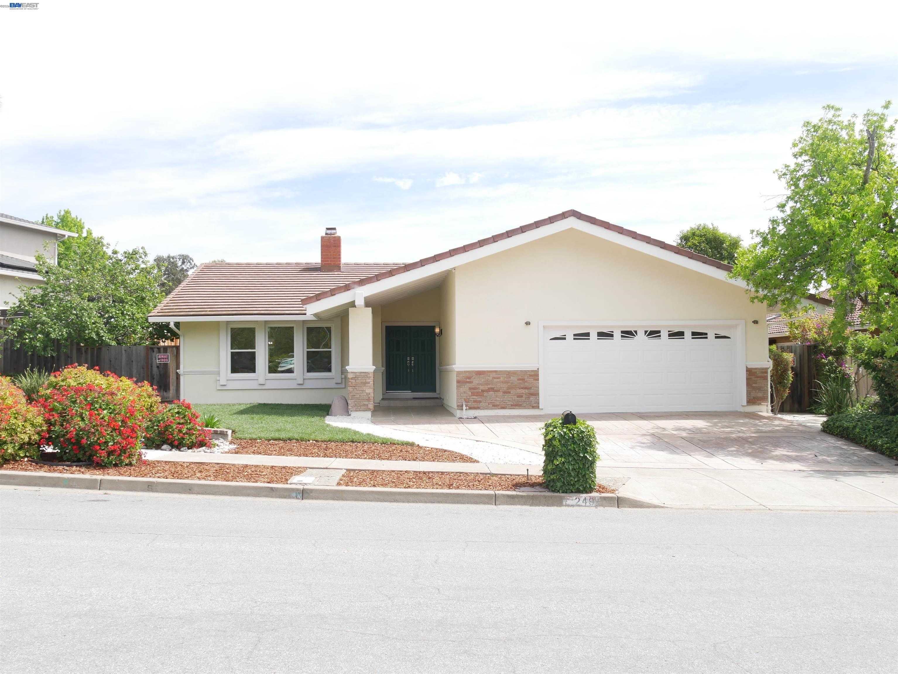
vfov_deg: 41.8
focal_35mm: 34
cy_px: 337
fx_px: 882
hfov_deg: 53.9
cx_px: 449
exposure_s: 1/250
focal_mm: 17
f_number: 6.3
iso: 200
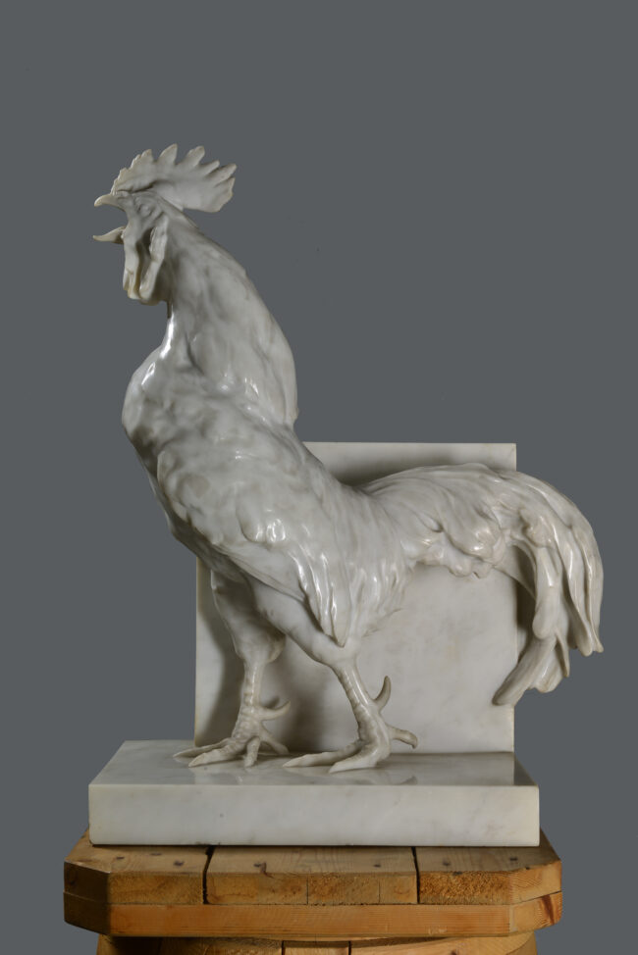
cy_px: 478
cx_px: 319
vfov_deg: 33.4
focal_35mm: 60
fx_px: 1594
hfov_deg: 22.6
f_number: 22
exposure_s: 1/1.3
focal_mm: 60
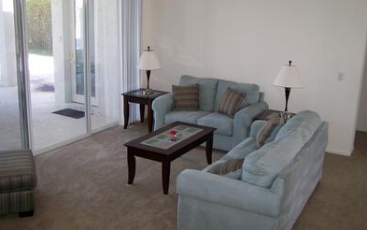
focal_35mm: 41
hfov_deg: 48.2
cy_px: 104
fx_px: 410
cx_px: 182
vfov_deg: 31.3
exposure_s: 1/60
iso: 160
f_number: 2.8
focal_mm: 6.3
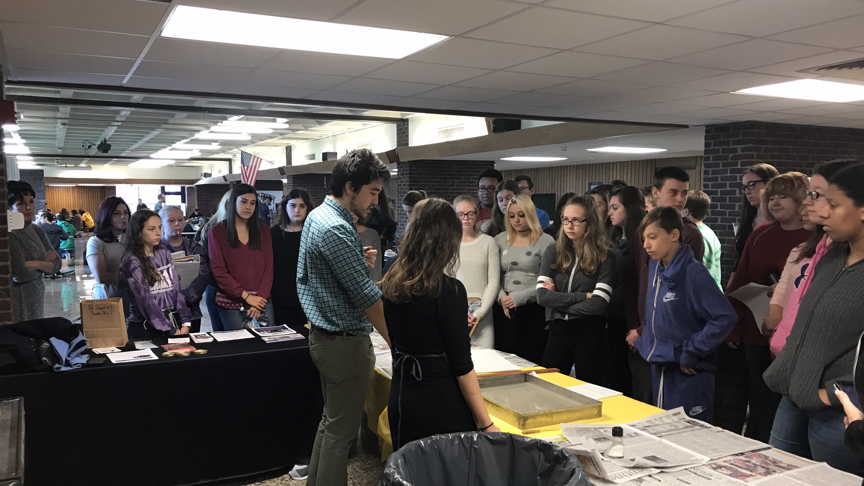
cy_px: 288
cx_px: 438
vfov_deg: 37.7
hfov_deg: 62.6
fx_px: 710
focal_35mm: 31
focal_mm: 3.99
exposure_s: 1/17
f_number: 1.8
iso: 40
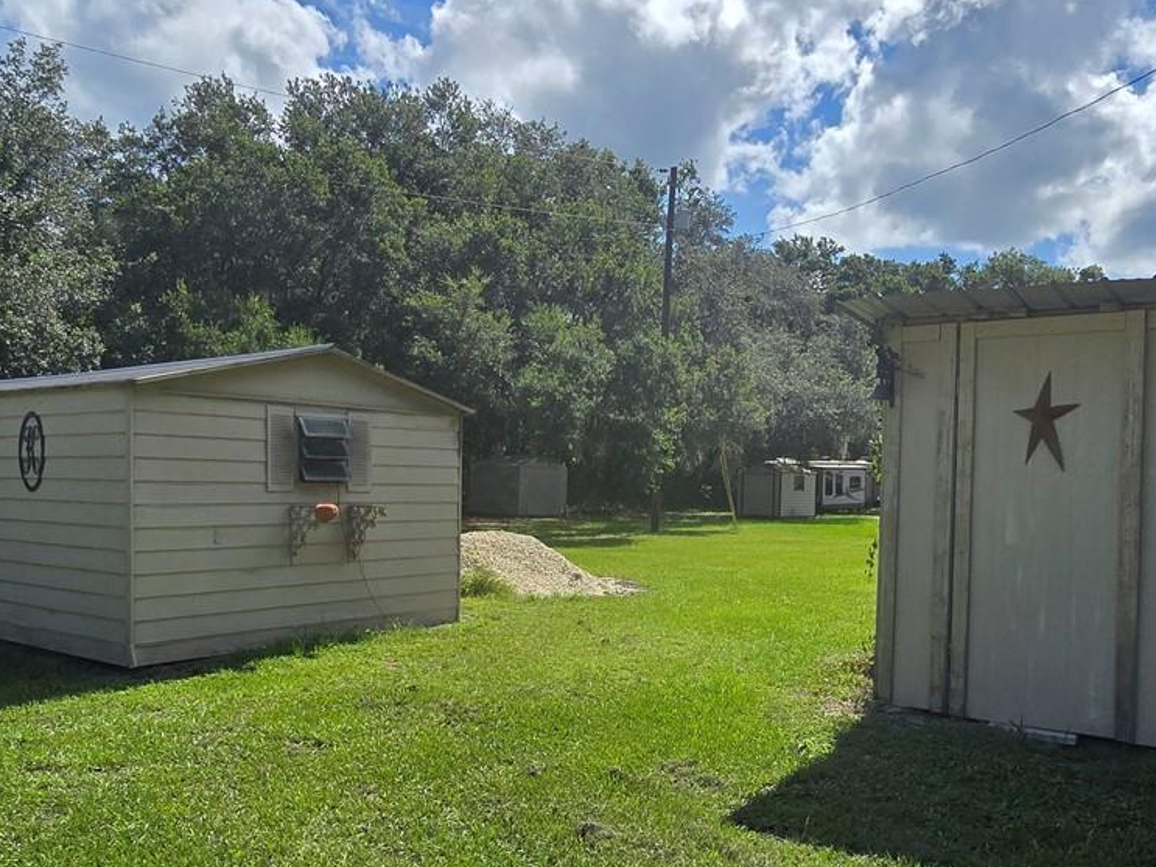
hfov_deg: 63.2
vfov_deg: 49.4
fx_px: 935
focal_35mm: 28
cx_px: 652
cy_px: 529
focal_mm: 2.2
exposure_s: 1/4743
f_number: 2.2
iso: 50
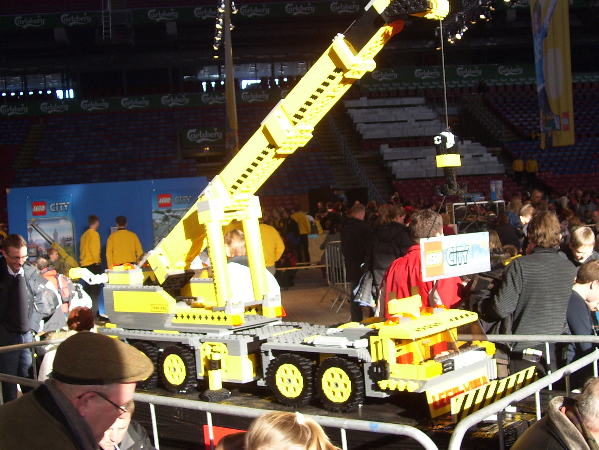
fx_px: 969
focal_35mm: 56
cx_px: 294
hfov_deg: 34.3
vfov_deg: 26.1
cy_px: 190
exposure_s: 1/60
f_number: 3
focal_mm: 7.6
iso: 80
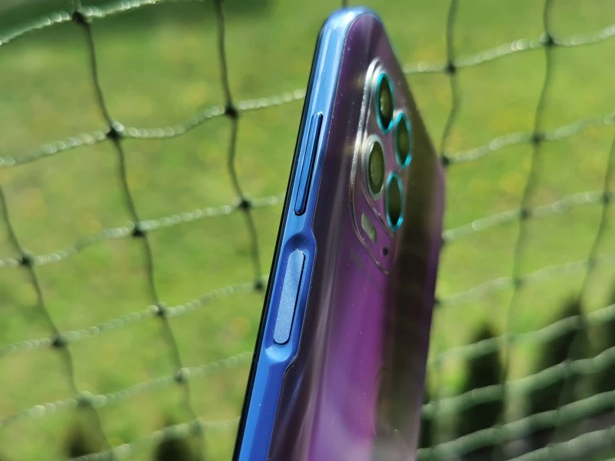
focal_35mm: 41
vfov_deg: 35.1
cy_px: 230
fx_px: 728
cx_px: 308
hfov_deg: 45.8
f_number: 1.6
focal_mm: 5.56
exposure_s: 1/2028
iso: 50
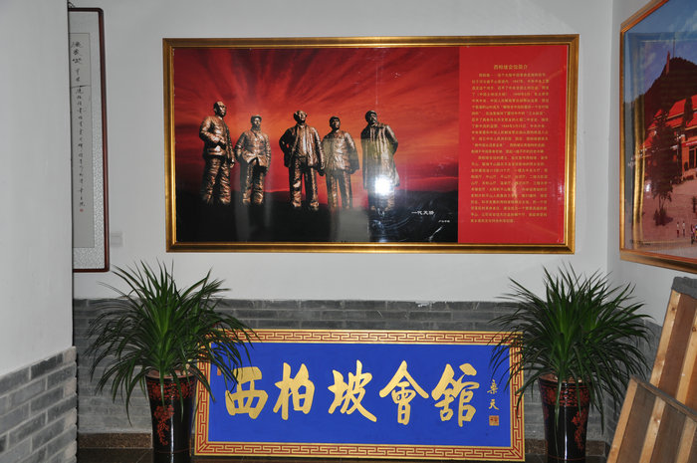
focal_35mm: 39
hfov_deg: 49.6
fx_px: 754
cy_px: 232
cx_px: 348
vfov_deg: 34.1
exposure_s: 1/30
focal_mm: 26
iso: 200
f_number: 5.6
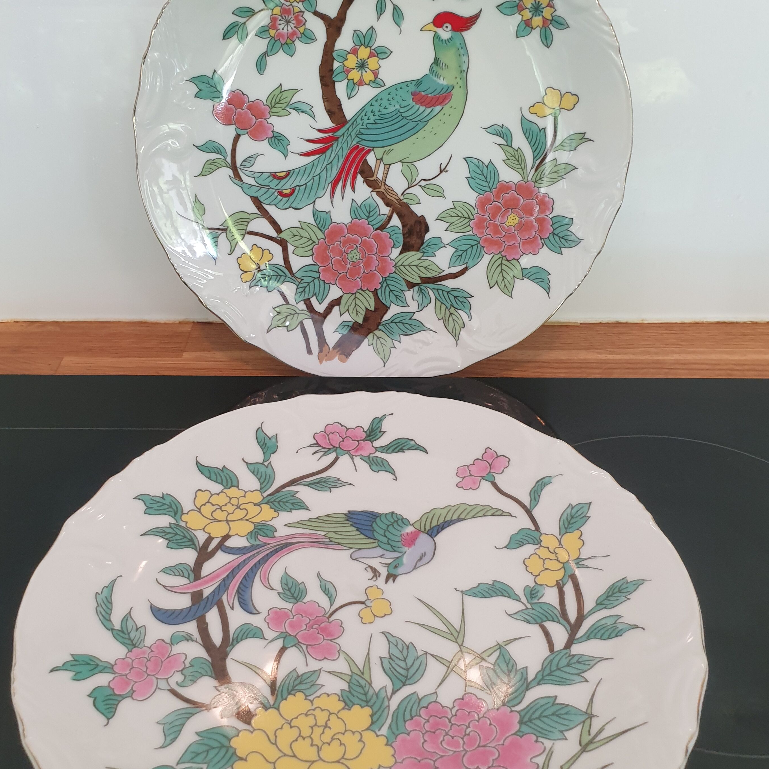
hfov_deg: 48.4
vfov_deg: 48.4
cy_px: 402
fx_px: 855
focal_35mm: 34
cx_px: 374
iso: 200
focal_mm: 4.3
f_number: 2.4
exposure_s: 1/50
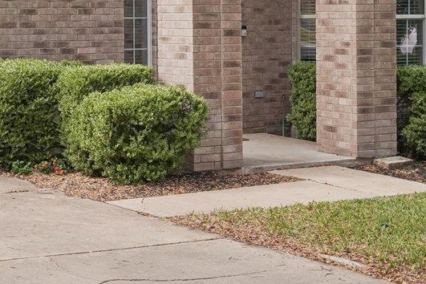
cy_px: -61
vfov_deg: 15.7
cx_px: -13
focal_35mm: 83
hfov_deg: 23.3
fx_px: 986
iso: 400
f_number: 8
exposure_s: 1/400
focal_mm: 21.6
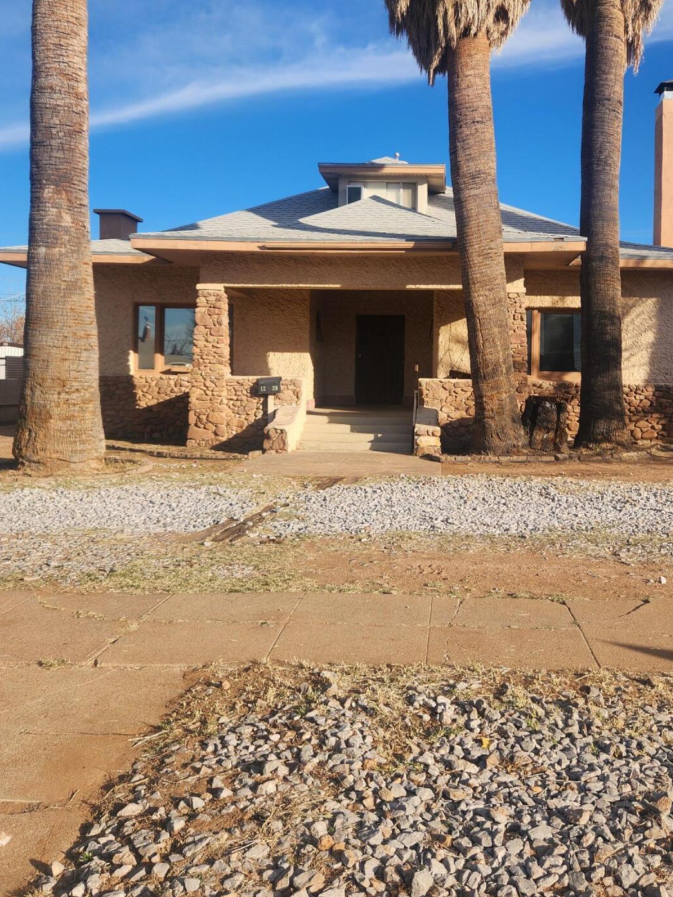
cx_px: 395
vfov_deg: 55.0
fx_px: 856
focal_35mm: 33
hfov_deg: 42.8
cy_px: 367
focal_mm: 5.4
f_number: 1.8
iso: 20
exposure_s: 1/1208
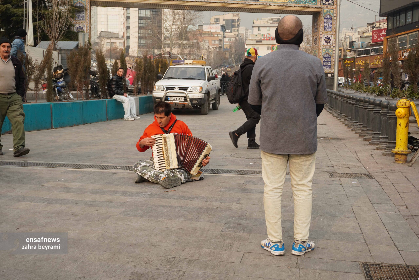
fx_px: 506
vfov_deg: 30.9
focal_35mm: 44
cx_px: 210
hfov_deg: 45.0
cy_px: 140
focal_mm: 29
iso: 100
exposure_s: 1/250
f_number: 5.6
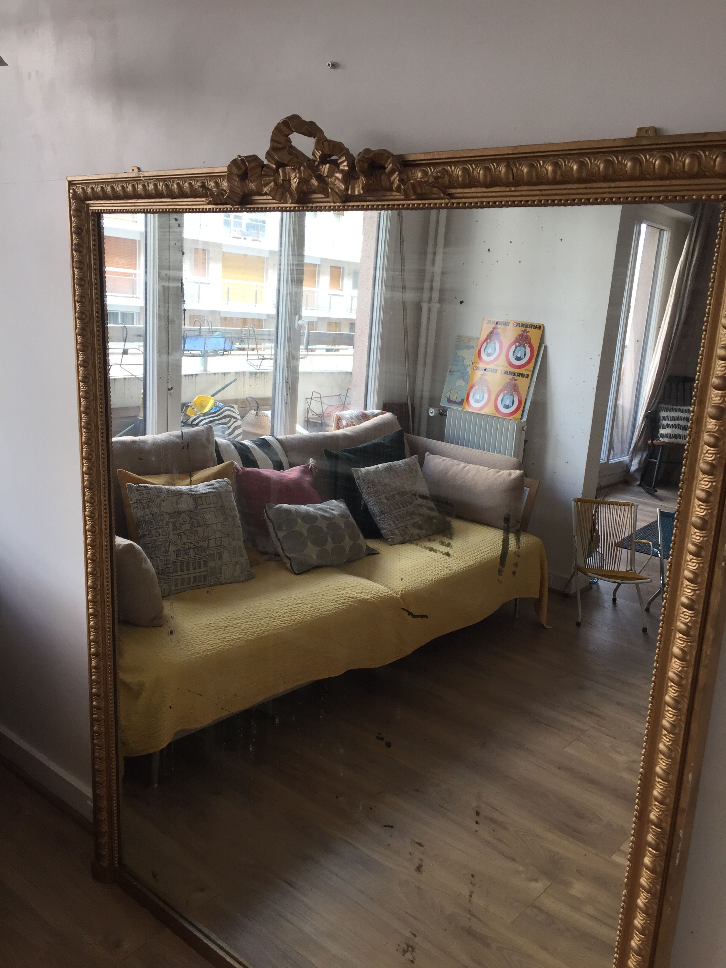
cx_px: 363
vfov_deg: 61.7
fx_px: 811
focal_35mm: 29
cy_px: 484
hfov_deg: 48.2
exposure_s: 1/100
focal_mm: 4.15
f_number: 2.2
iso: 50
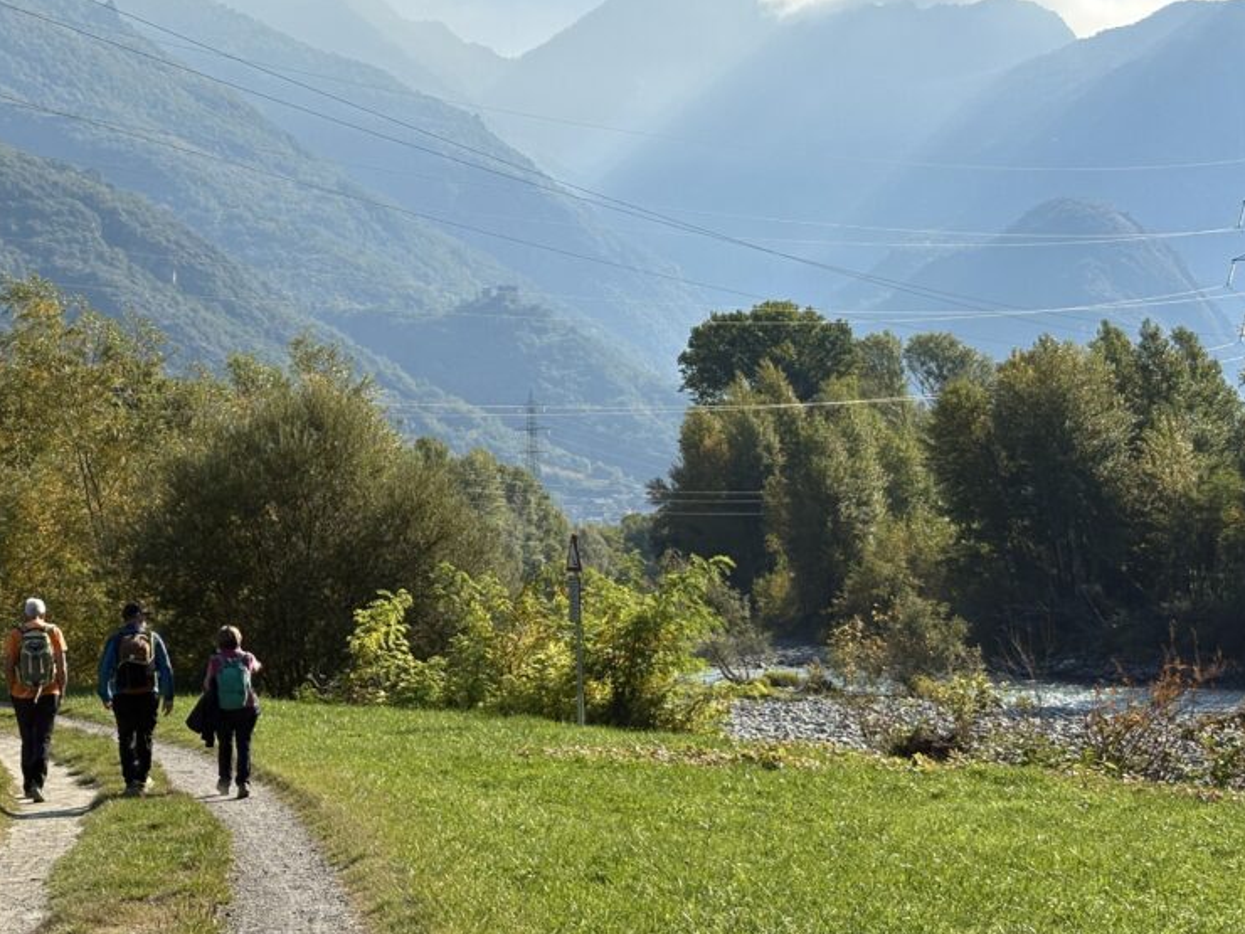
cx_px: 469
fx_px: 2590
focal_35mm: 72
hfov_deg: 26.9
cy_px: 345
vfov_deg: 20.4
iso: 32
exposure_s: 1/4630
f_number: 1.6
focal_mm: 5.96
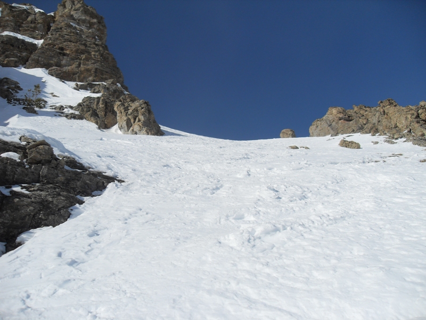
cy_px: 160
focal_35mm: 35
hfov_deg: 52.6
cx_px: 213
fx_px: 431
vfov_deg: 40.7
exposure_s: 1/750
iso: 80
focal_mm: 6.3
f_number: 7
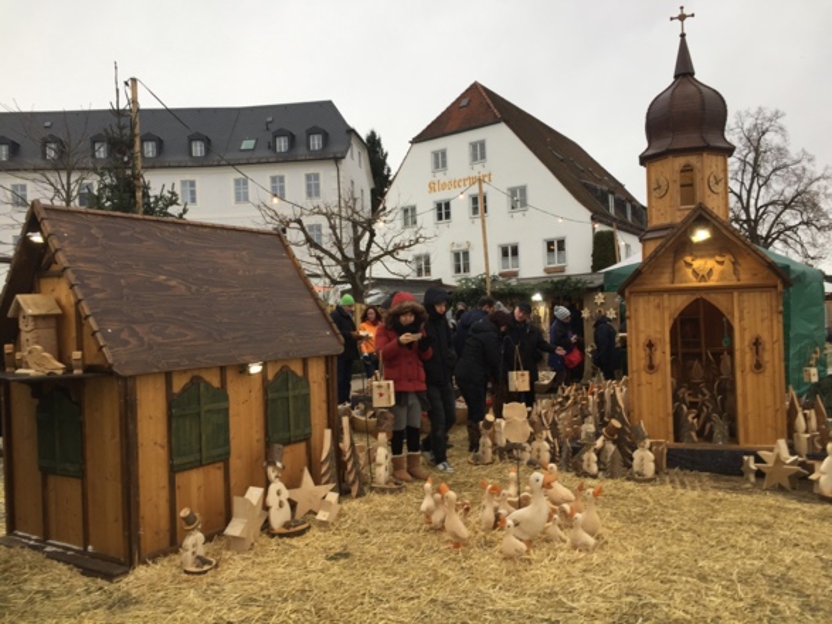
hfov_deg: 61.7
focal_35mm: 29
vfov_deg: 48.2
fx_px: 697
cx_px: 416
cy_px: 312
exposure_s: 1/100
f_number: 2.2
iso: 32
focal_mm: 4.15
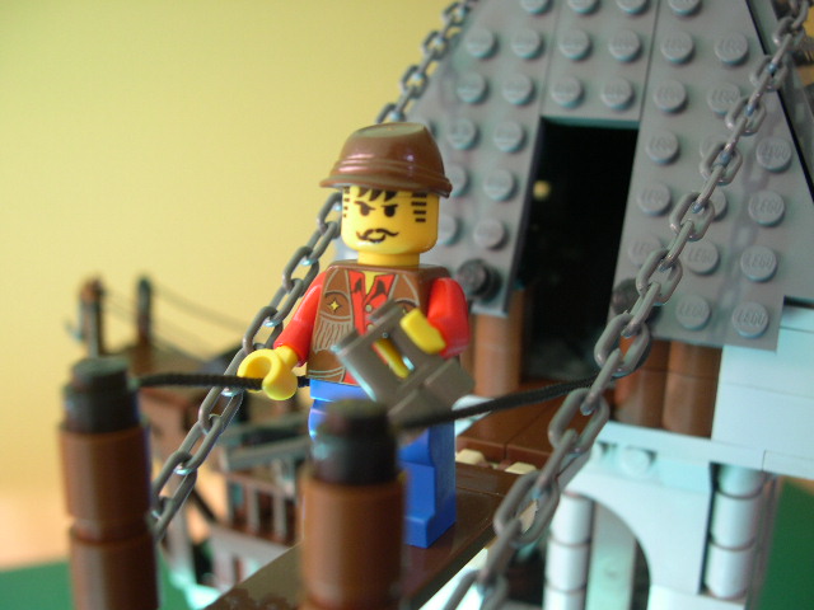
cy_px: 305
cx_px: 407
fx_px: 894
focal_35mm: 38
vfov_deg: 37.7
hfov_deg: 49.0
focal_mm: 8
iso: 100
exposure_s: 1/6.9
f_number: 2.8
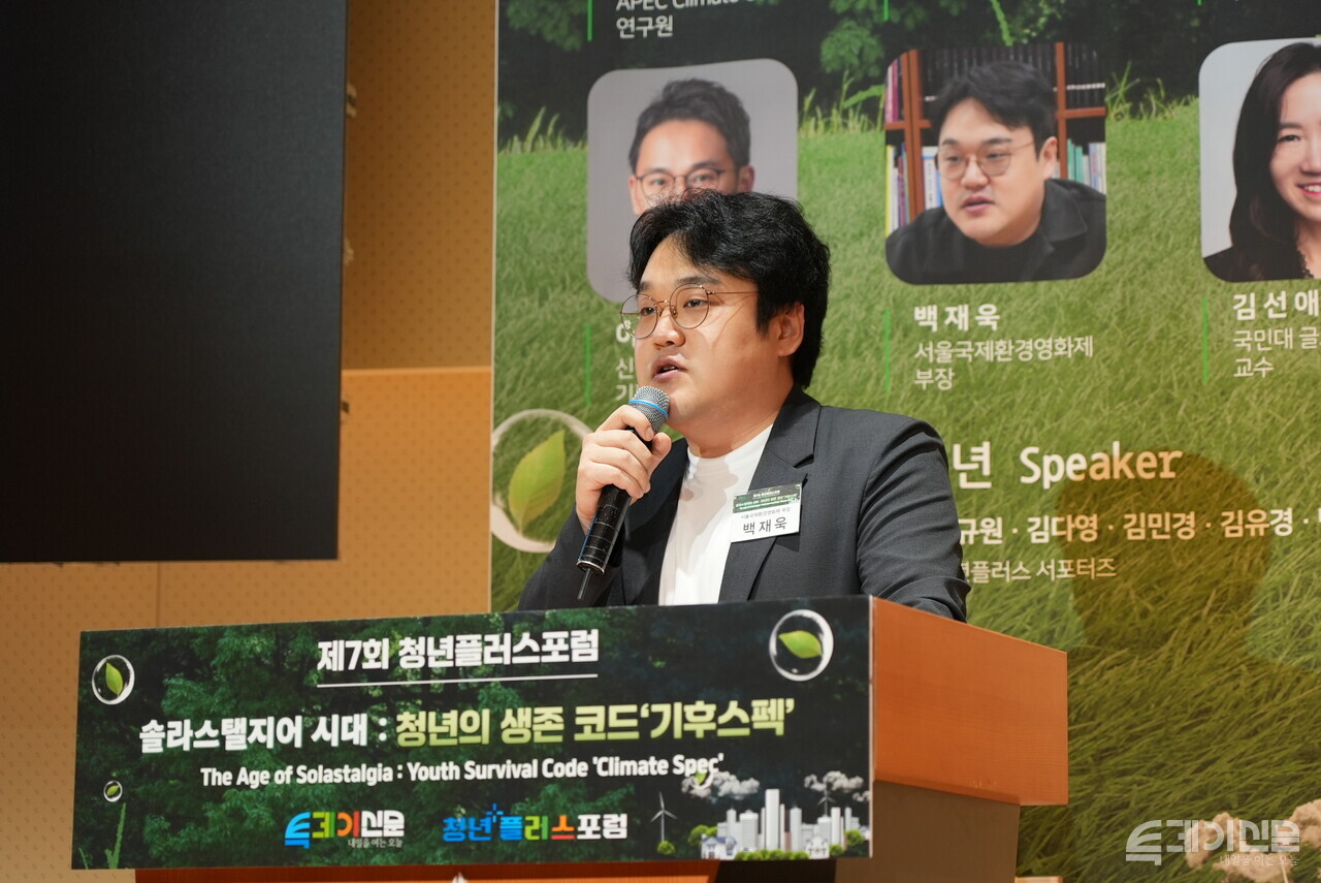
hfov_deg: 19.6
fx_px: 3818
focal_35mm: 104
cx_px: 660
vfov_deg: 13.2
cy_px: 442
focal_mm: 104
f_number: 4
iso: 1000
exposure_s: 1/80
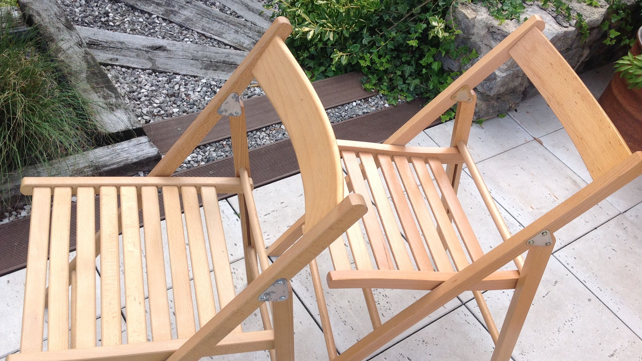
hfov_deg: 51.6
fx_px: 664
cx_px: 315
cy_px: 176
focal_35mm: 39
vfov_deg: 30.4
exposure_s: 1/378
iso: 50
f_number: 2.4
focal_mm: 4.28
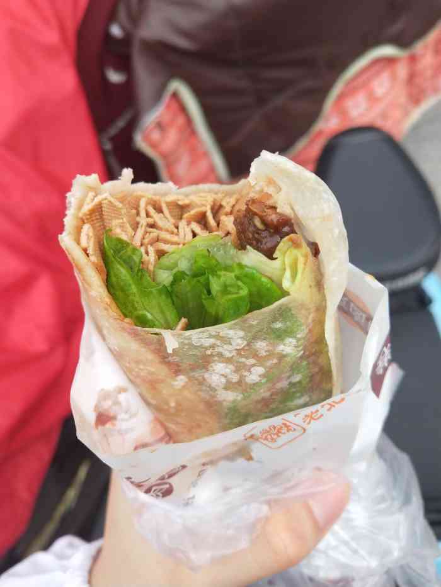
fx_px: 509
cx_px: 220
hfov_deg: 46.8
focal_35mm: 30
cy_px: 294
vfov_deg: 60.0
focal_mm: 3.95
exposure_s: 1/100
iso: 57
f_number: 1.8
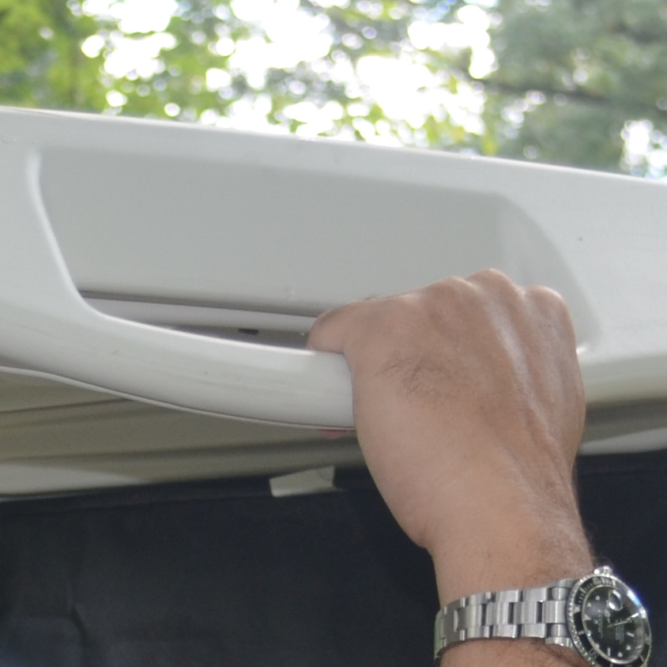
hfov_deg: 8.0
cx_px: -154
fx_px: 4697
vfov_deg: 7.9
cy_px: 1133
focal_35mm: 215
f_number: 4.5
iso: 250
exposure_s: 1/125
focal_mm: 29
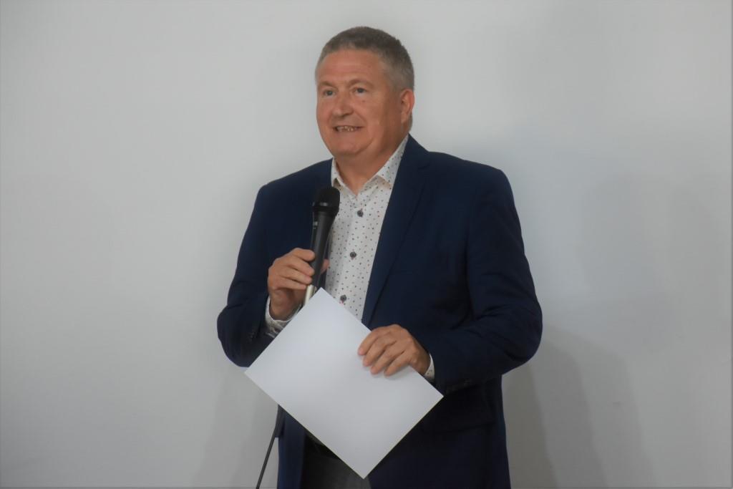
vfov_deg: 8.7
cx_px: 366
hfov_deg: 13.0
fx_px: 3207
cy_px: 244
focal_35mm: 158
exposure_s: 1/80
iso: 800
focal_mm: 105
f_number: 5.6
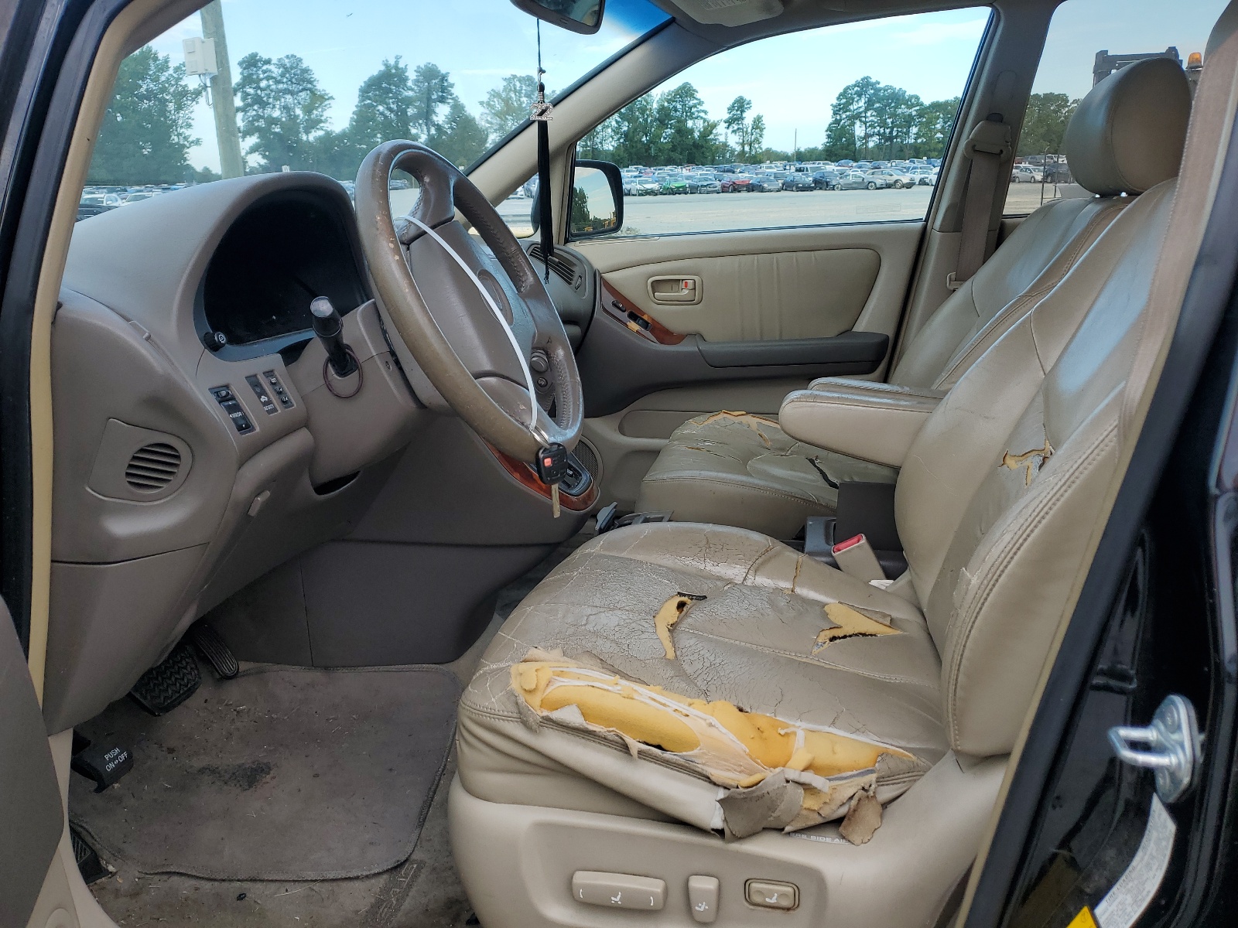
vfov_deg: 53.1
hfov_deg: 67.3
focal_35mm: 26
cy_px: 464
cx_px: 619
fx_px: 930
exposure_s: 1/526
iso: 50
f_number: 1.5
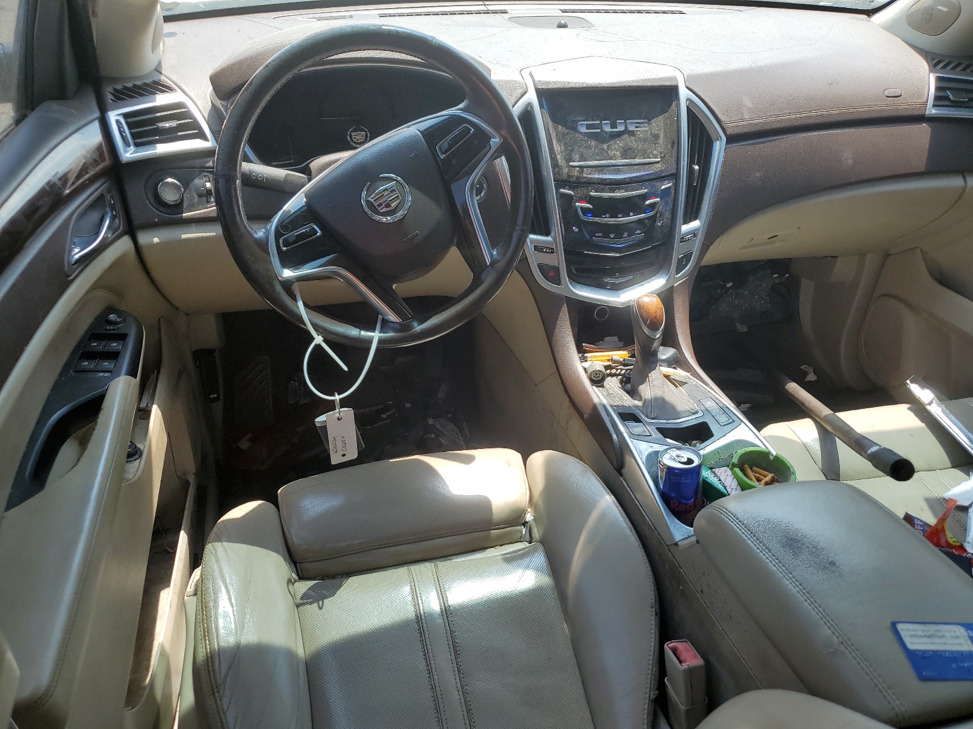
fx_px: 731
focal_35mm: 26
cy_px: 364
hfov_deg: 67.3
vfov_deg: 53.1
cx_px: 486
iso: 50
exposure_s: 1/625
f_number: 1.5
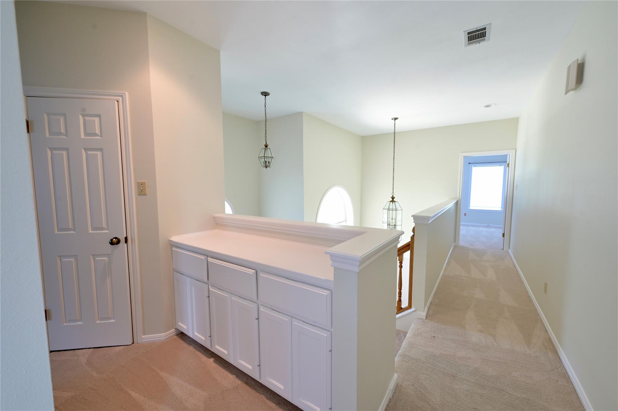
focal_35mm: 14
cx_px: 309
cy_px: 206
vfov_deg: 81.1
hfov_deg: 104.3
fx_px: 240
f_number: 9
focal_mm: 14
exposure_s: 1/6
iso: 640
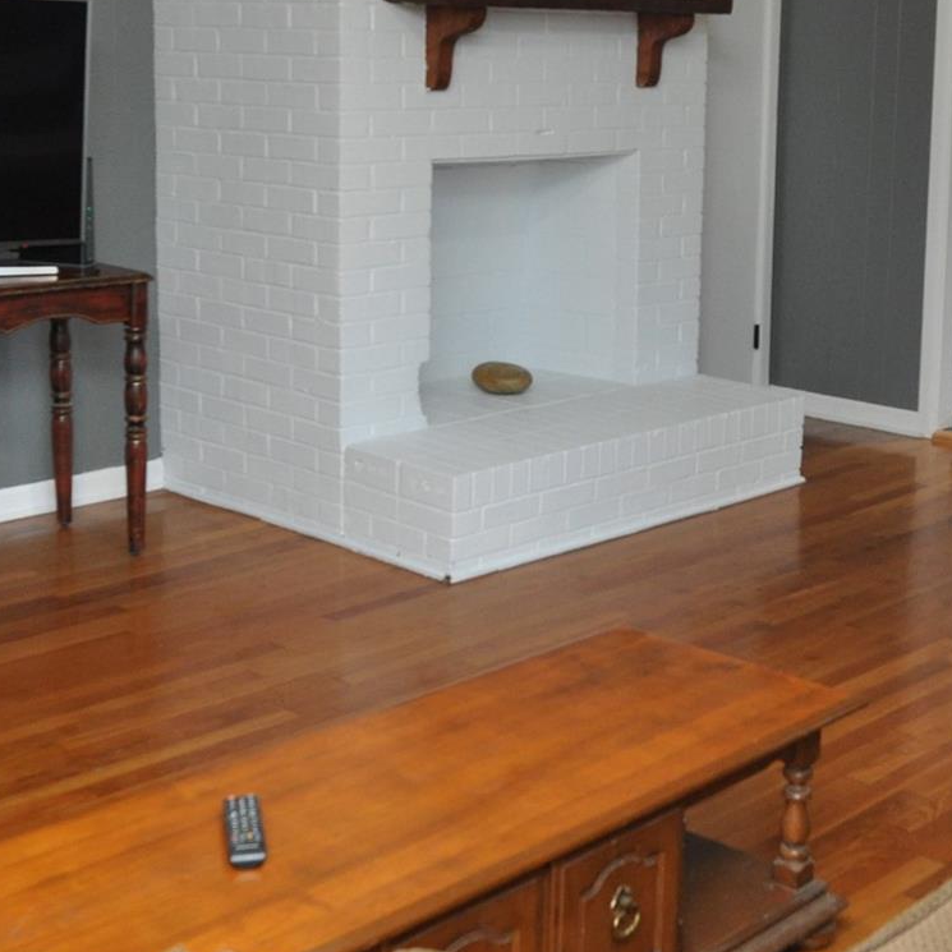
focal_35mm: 56
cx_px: 682
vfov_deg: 30.3
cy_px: 299
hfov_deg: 30.2
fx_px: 1742
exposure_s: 1/60
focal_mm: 16
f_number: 4
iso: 800
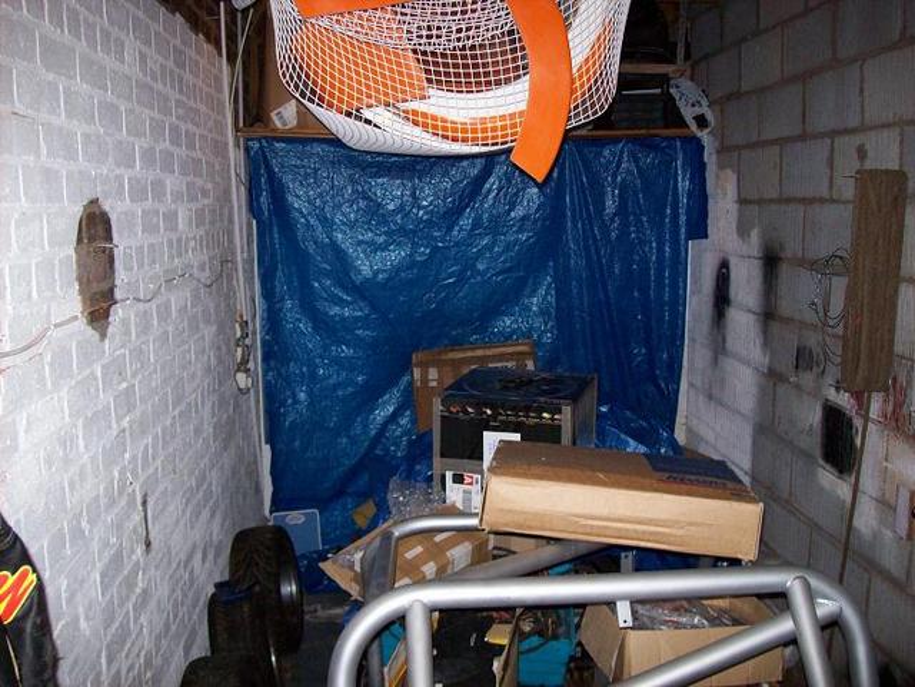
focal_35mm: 36
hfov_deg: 51.4
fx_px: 952
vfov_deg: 39.7
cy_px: 344
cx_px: 458
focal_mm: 6
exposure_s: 1/64
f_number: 2.7
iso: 200
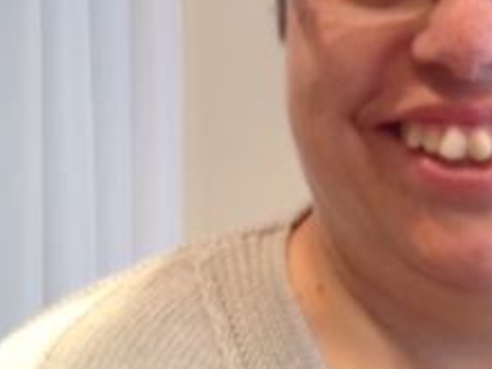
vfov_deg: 14.3
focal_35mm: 102
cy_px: 29
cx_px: 407
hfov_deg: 19.0
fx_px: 1450
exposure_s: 1/20
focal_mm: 4.28
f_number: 2.4
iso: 100
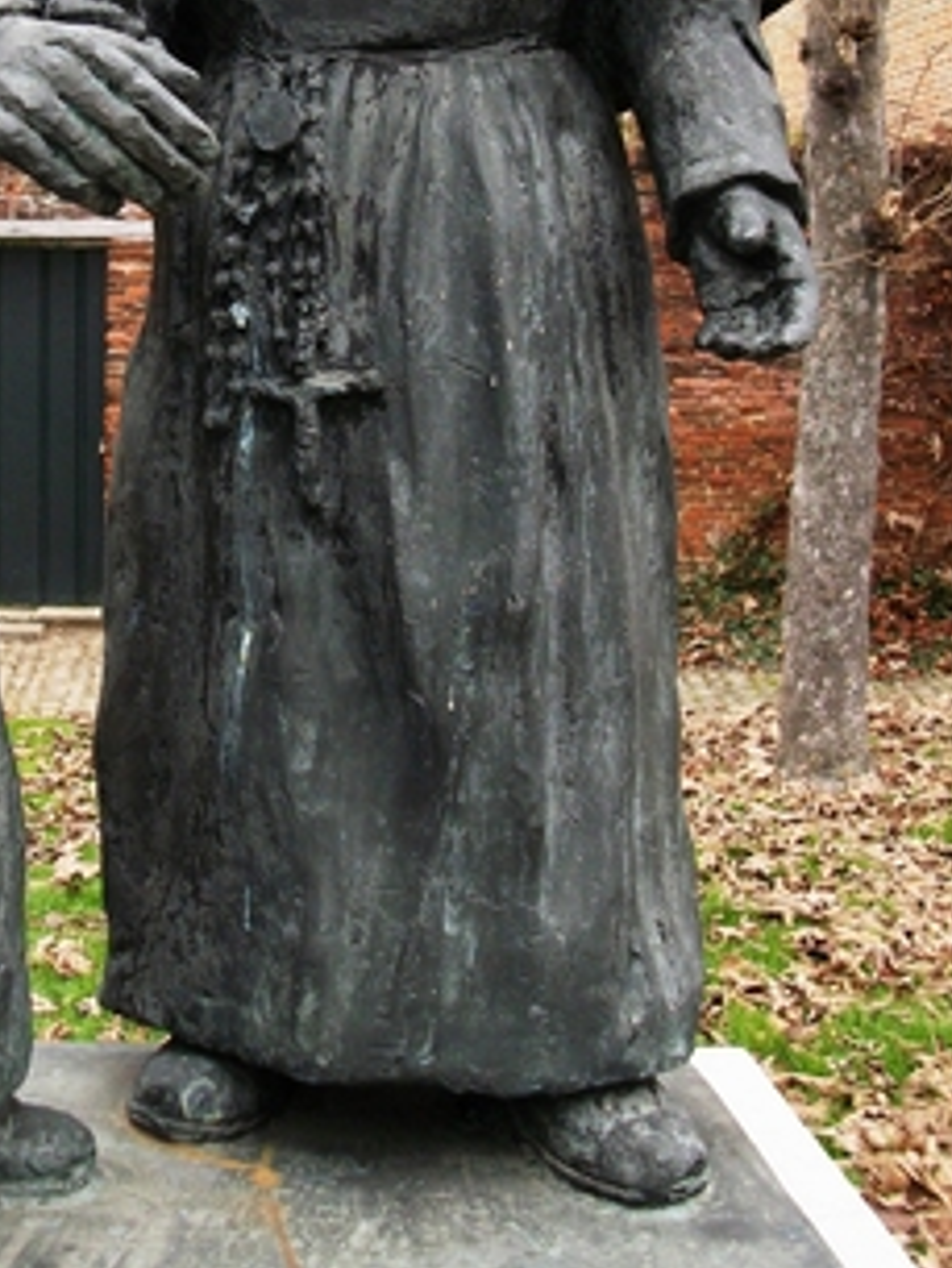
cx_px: 116
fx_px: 2309
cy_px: 279
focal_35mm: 63
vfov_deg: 30.1
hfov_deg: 22.8
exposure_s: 1/100
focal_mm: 5.7
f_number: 2.9
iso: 80
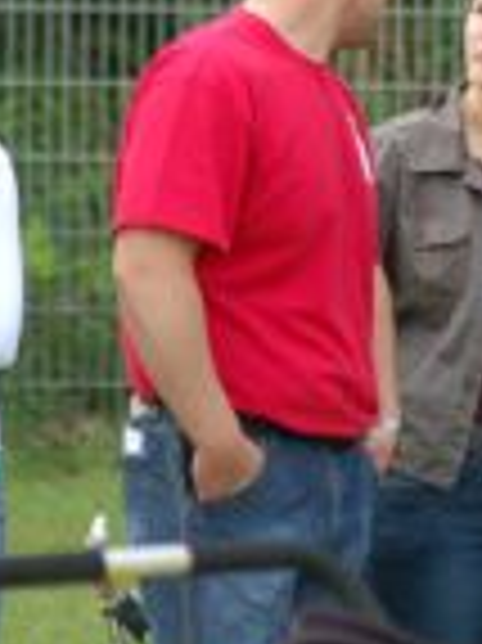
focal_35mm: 617
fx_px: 11463
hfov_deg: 2.4
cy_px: 149
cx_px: 318
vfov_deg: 3.2
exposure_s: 1/800
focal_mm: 135
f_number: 4.5
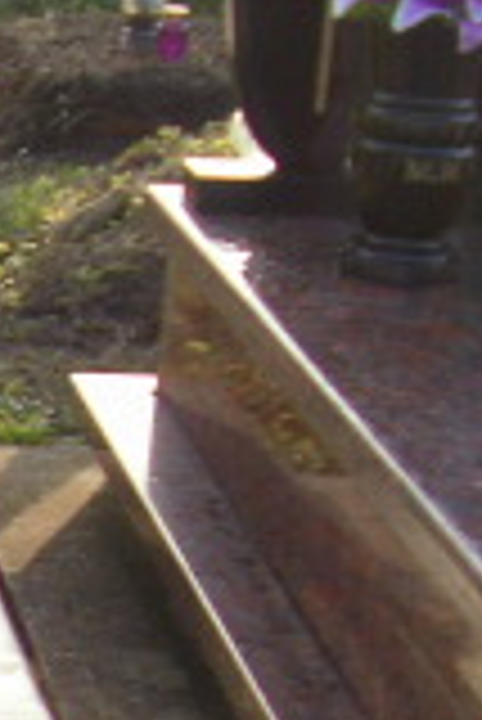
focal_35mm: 154
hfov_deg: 8.3
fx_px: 3086
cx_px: -635
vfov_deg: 13.0
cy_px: 855
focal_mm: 6.2
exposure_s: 1/176
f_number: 2.8
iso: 50
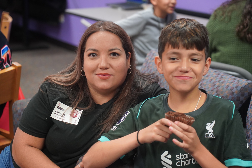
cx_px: 126
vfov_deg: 14.6
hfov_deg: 21.7
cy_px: 84
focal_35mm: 94
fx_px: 658
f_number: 4
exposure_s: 1/160
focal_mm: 94
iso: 3200
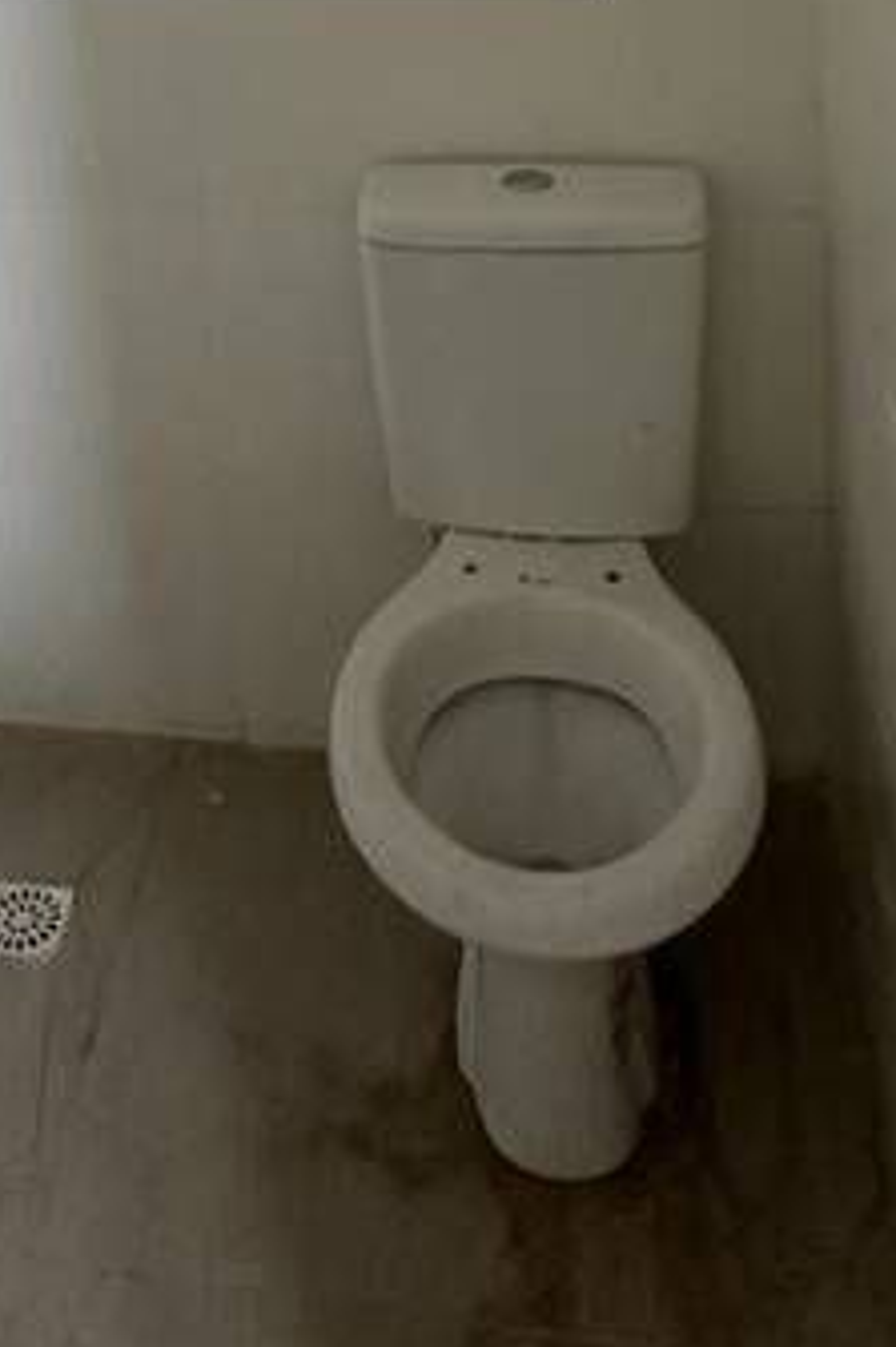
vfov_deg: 35.2
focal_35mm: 47
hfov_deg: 28.1
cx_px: 185
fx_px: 1756
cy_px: -173
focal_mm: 2.22
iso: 320
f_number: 2.2
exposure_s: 1/70
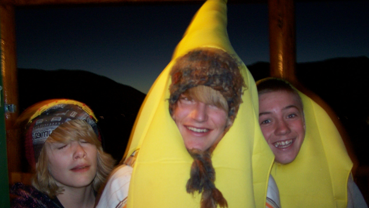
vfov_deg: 28.2
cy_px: 138
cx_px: 186
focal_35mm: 42
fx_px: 411
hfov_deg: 48.4
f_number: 2.8
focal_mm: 6.3
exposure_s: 1/2
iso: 140
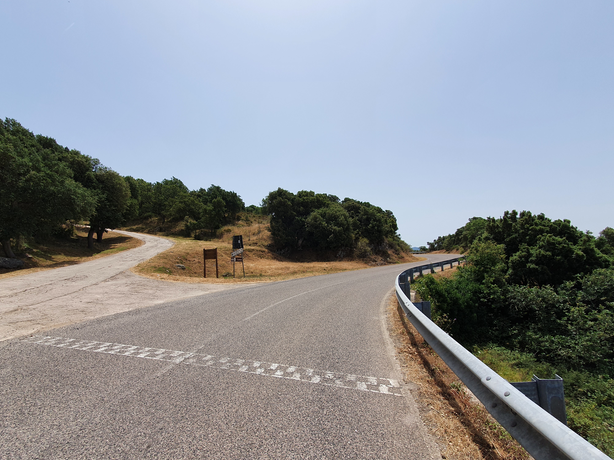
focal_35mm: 15
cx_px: 287
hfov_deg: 98.0
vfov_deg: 81.2
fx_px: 266
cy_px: 264
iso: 50
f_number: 2.2
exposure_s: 1/1444
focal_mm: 1.8
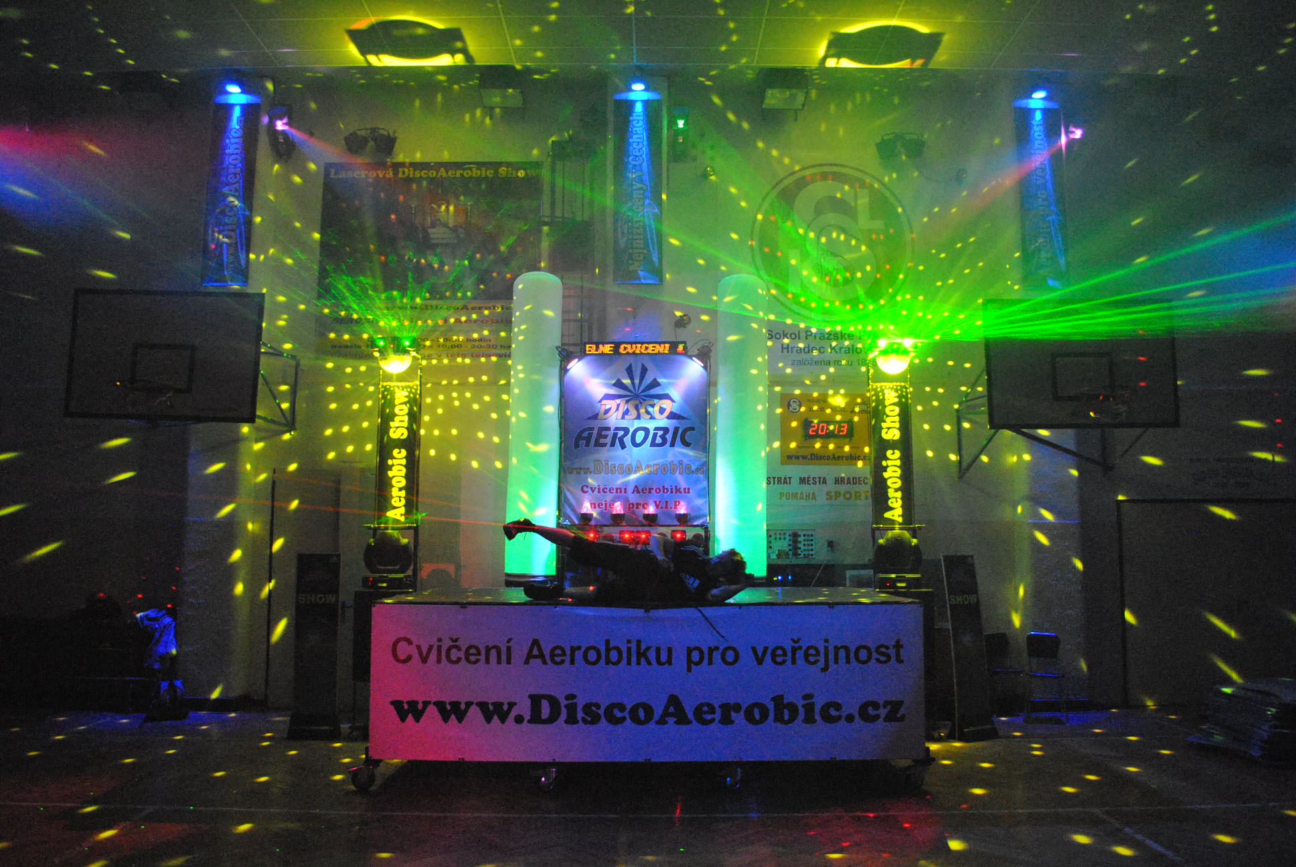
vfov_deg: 48.0
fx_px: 973
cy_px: 434
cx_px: 648
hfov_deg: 67.3
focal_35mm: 27
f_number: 3.5
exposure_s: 1/25
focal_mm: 18
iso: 1600
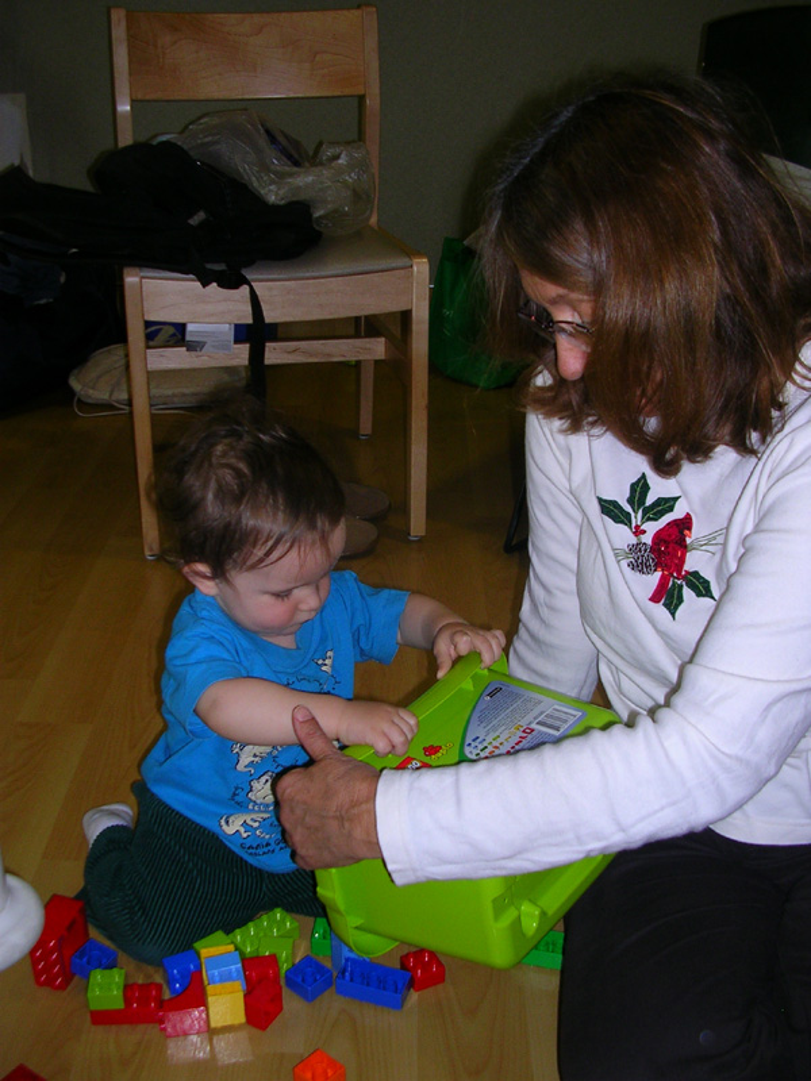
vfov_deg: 49.0
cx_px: 406
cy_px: 540
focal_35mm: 38
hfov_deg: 37.7
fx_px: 1187
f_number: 2.8
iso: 50
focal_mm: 5.8
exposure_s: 1/60.1
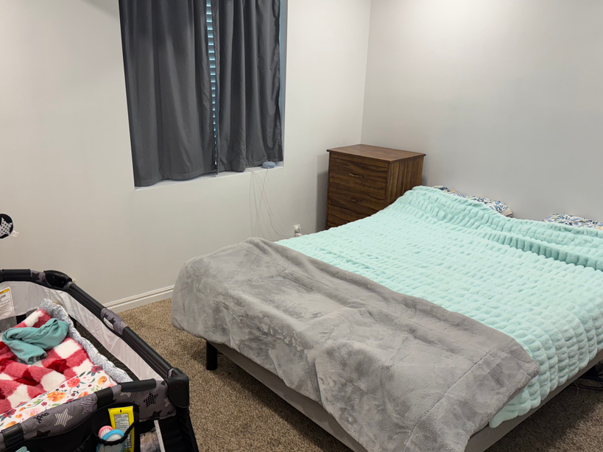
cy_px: 243
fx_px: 523
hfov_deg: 59.7
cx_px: 255
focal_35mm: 30
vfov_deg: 46.7
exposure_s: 1/120
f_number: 1.78
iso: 200
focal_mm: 6.76
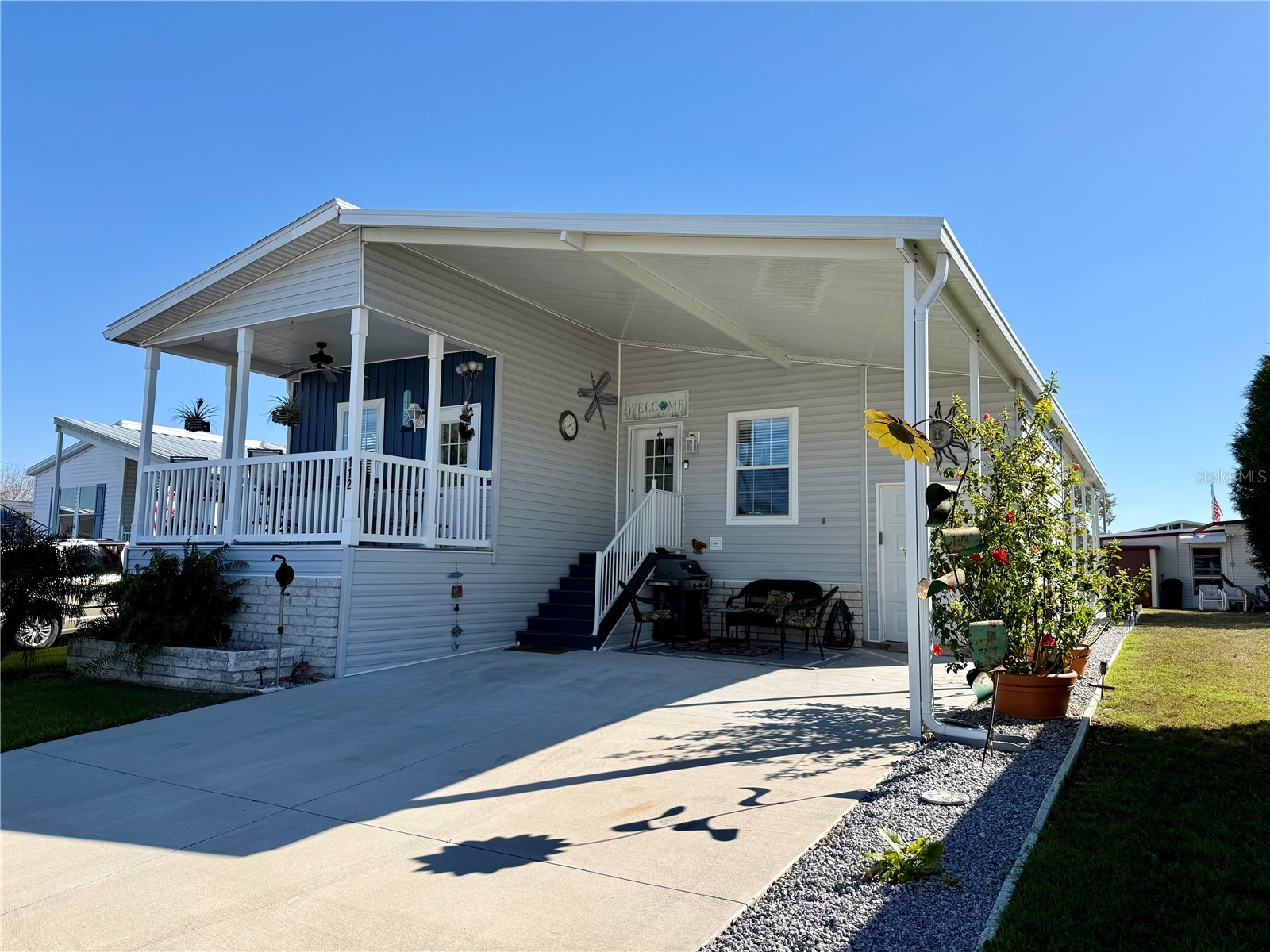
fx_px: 881
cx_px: 635
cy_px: 476
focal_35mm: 24
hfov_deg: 71.6
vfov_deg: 56.8
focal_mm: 6.76
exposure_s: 1/4167
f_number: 1.78
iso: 80
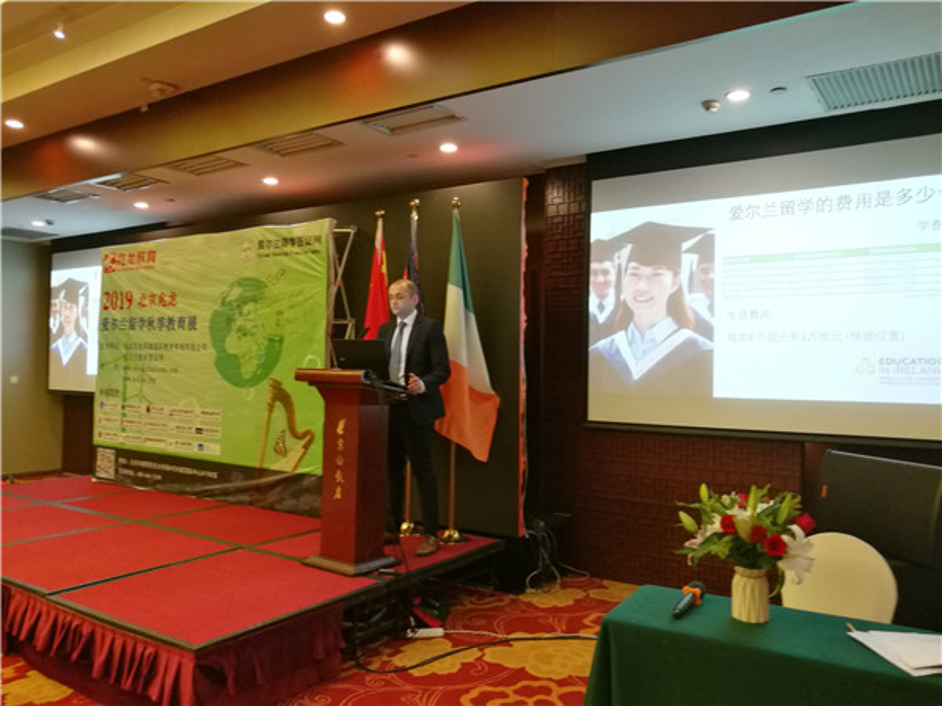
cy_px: 353
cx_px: 471
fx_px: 735
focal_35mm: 27
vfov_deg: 51.4
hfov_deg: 65.3
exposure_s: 1/20
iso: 500
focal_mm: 4.5
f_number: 2.2
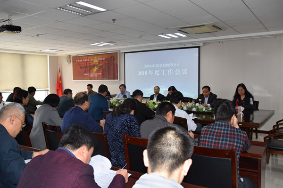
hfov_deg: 59.5
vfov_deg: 41.6
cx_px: 142
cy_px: 94
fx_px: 247
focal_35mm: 32
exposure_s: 1/100
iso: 400
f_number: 3.5
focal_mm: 21
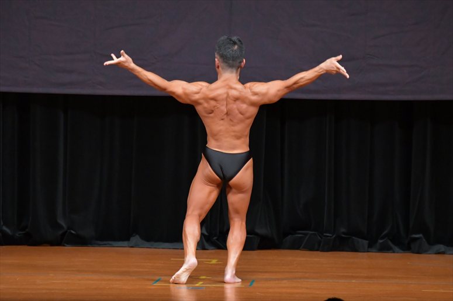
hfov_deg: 7.2
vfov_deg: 4.8
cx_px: 226
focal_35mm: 285
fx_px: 3585
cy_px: 150
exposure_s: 1/400
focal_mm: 190
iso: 5000
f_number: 5.6
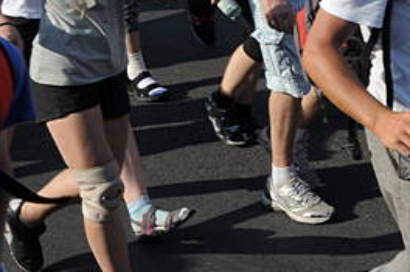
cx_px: 489
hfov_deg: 16.9
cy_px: -47
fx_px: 1319
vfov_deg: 11.5
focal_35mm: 116
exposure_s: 1/500
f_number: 11
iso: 400
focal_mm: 24
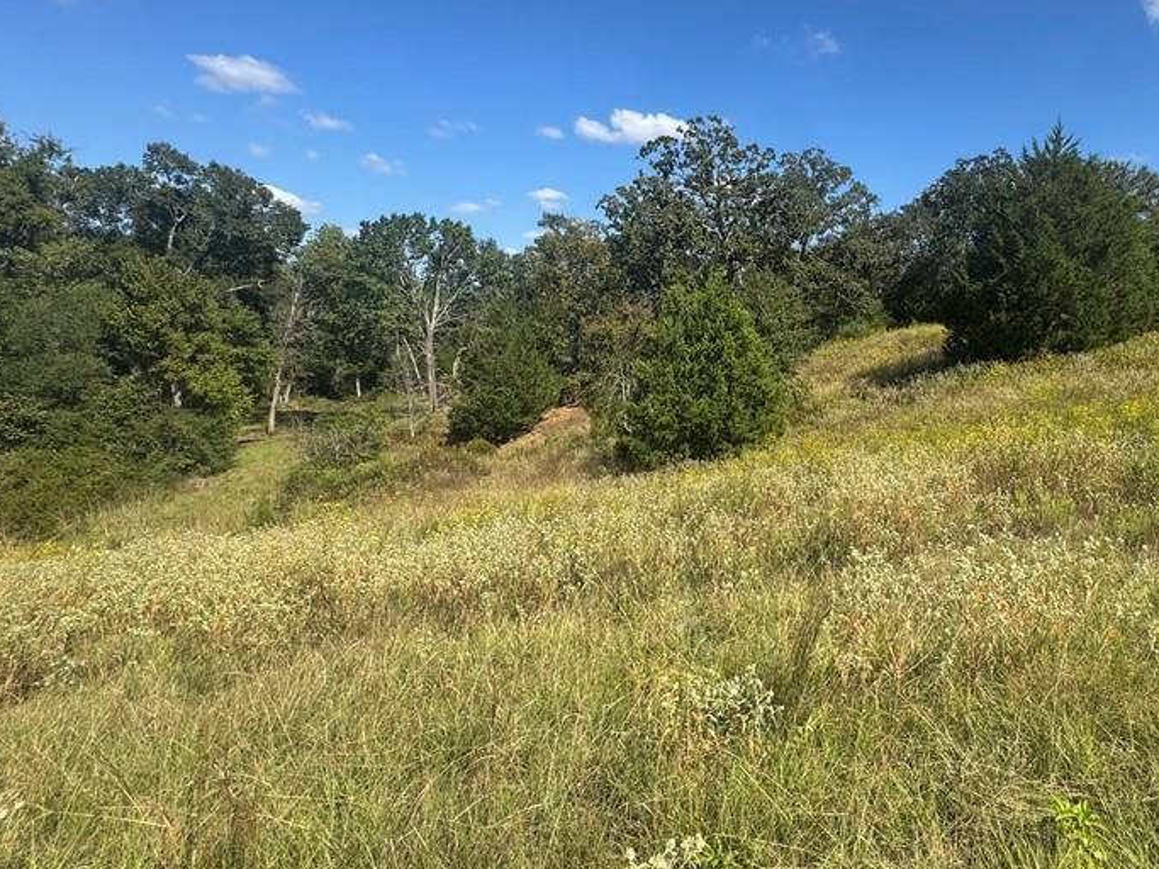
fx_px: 703
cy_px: 367
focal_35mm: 21
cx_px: 777
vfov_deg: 63.1
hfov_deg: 76.4
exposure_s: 1/1449
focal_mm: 2.22
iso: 50
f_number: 2.2
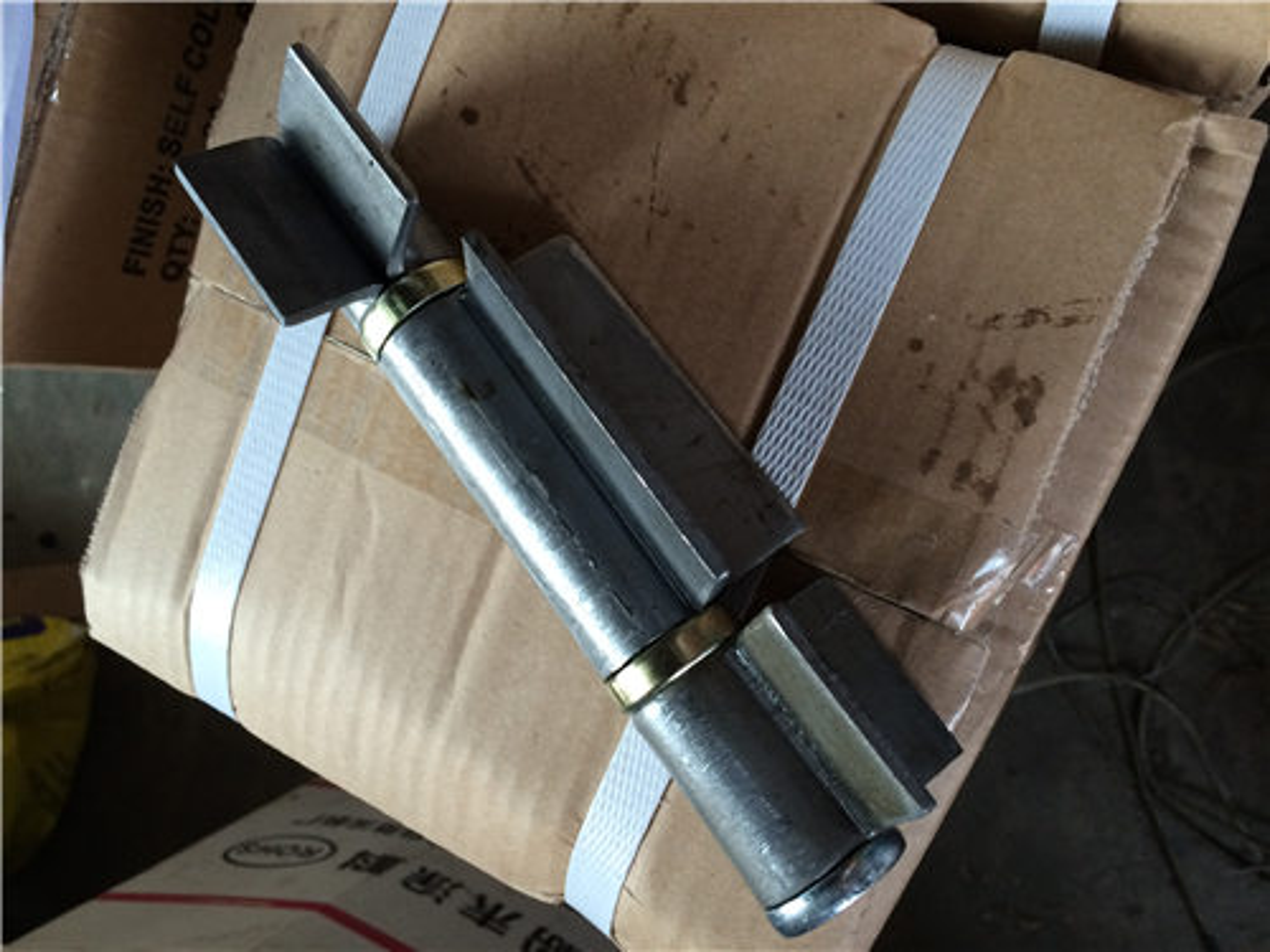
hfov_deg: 60.0
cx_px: 635
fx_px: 1101
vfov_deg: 46.8
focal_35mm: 30
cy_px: 476
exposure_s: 1/30
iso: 125
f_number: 2.2
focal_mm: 4.12
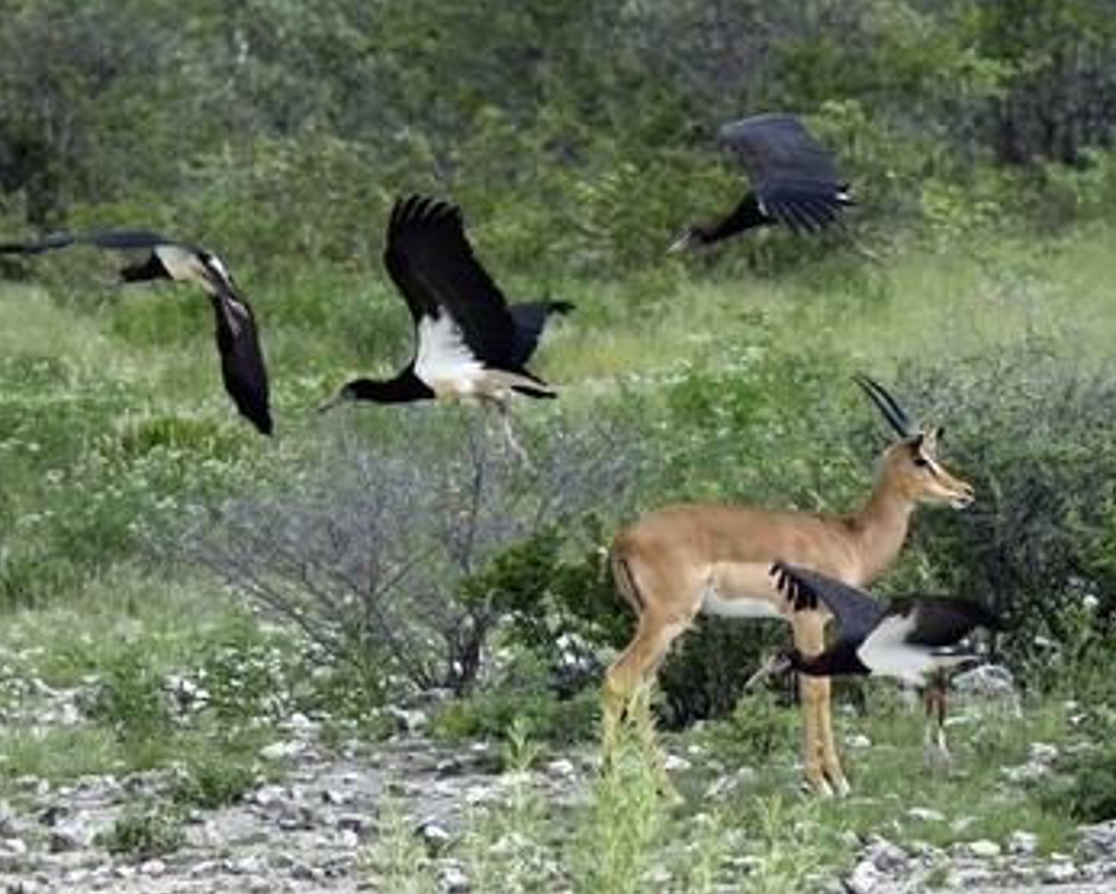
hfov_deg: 6.1
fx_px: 10509
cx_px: 518
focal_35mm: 318
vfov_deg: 4.9
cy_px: 447
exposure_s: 1/640
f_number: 10
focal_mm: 280
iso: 400
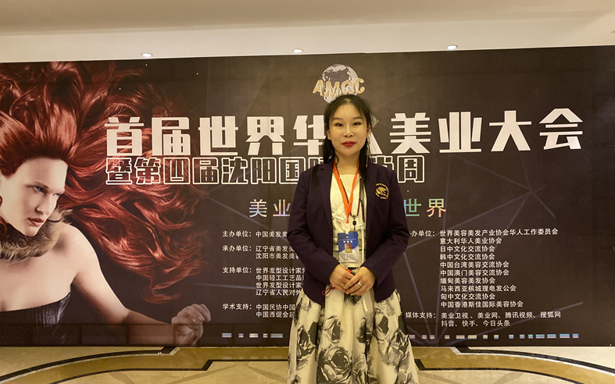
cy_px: 212
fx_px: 469
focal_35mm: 28
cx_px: 305
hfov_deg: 66.5
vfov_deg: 44.5
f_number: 1.8
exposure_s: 1/35
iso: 640
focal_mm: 4.25
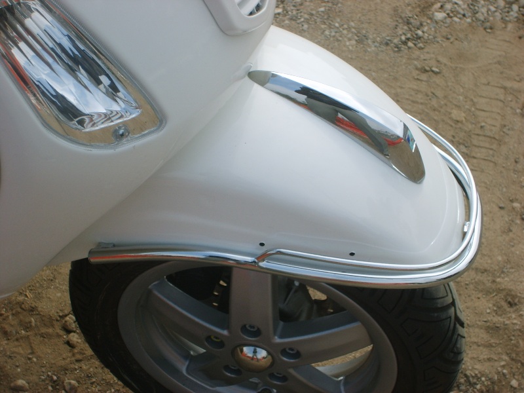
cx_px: 262
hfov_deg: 27.0
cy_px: 196
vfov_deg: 20.4
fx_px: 1090
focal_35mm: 72
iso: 50
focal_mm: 12
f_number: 3.9
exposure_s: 1/750
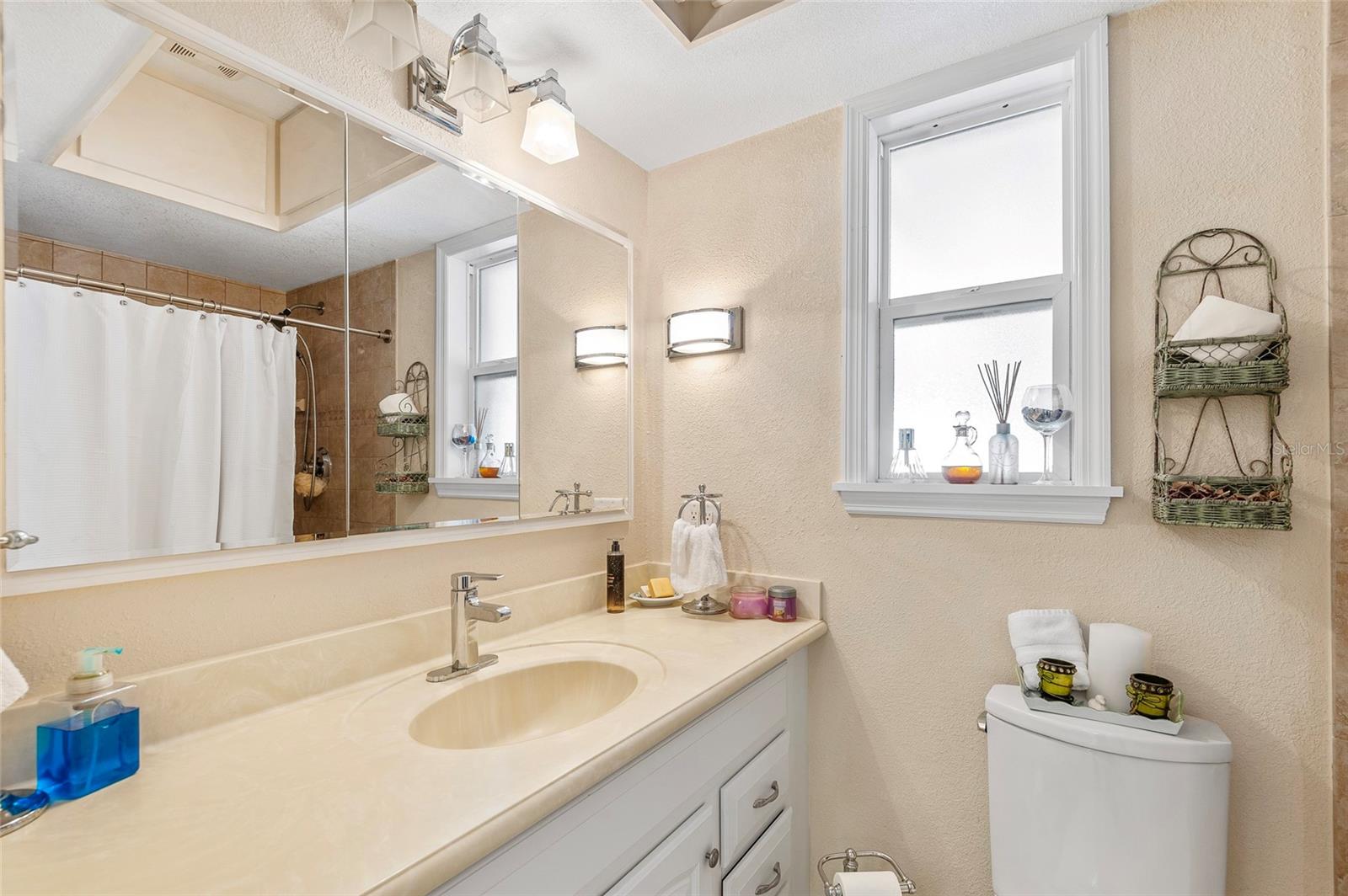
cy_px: 448
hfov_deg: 96.8
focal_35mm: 16
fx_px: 599
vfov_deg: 73.6
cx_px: 674
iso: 100
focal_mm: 16
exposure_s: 1/2.5
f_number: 9
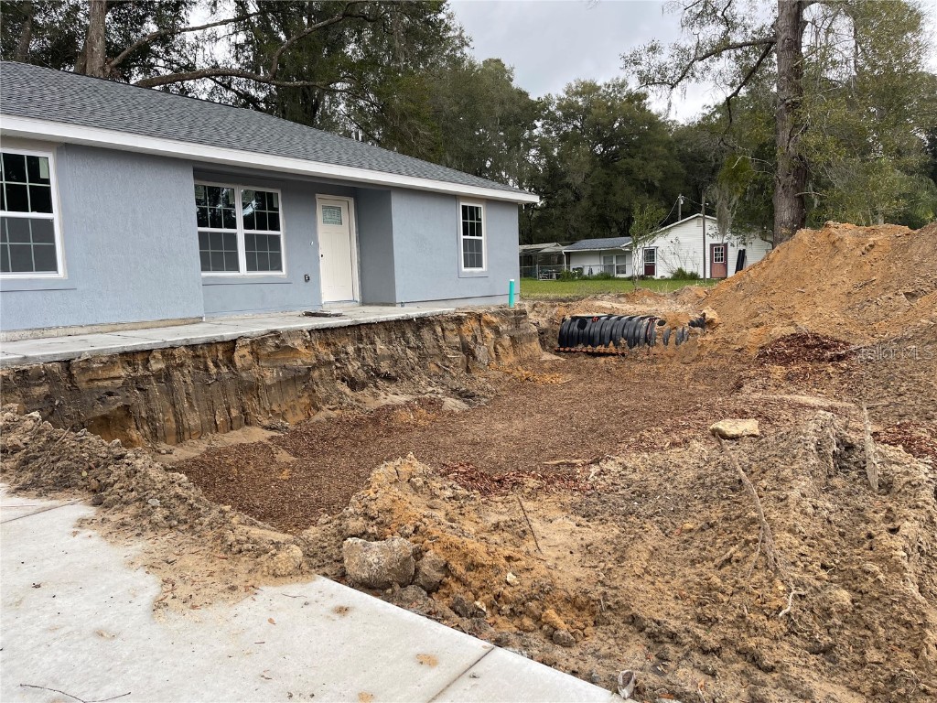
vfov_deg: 53.1
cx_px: 468
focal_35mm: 26
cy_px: 352
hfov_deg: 67.3
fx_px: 704
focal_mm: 5.1
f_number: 1.6
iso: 32
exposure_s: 1/332
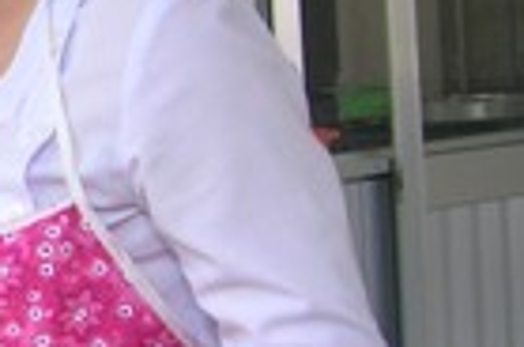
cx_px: -290
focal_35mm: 163
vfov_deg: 8.4
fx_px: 2367
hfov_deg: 12.0
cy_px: 157
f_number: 2.9
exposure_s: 1/37.1
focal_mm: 5.7
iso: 50
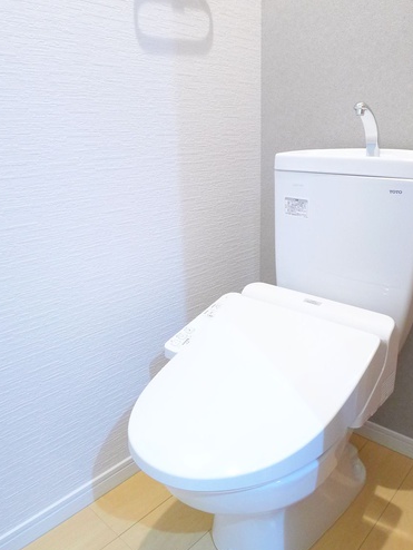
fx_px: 540
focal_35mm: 34
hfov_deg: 41.8
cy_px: 278
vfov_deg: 53.9
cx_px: 227
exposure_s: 1/30
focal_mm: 5.1
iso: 400
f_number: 2
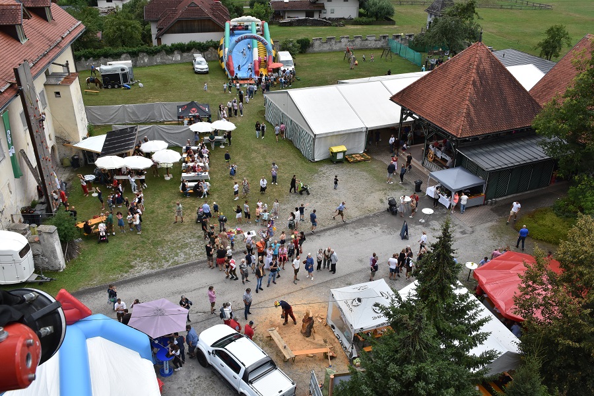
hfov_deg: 57.2
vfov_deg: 40.0
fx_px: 544
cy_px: 198
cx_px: 297
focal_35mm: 33
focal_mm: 22
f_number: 11
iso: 400
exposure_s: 1/500
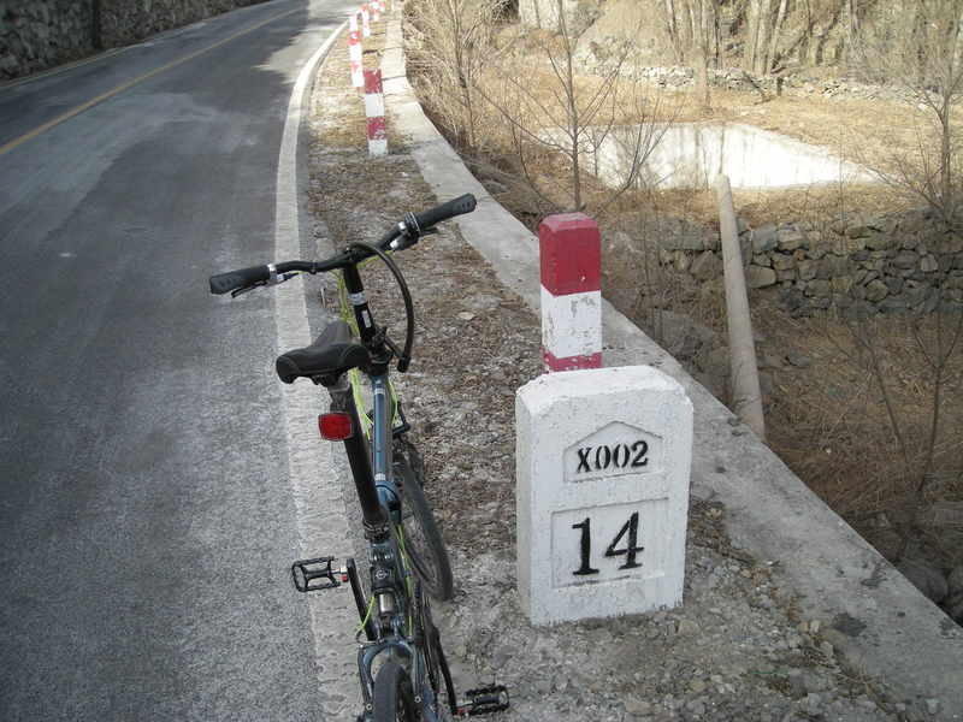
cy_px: 361
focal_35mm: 35
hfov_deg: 52.6
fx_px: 974
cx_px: 482
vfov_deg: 40.7
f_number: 2.8
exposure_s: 1/317
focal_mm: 5.7
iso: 50
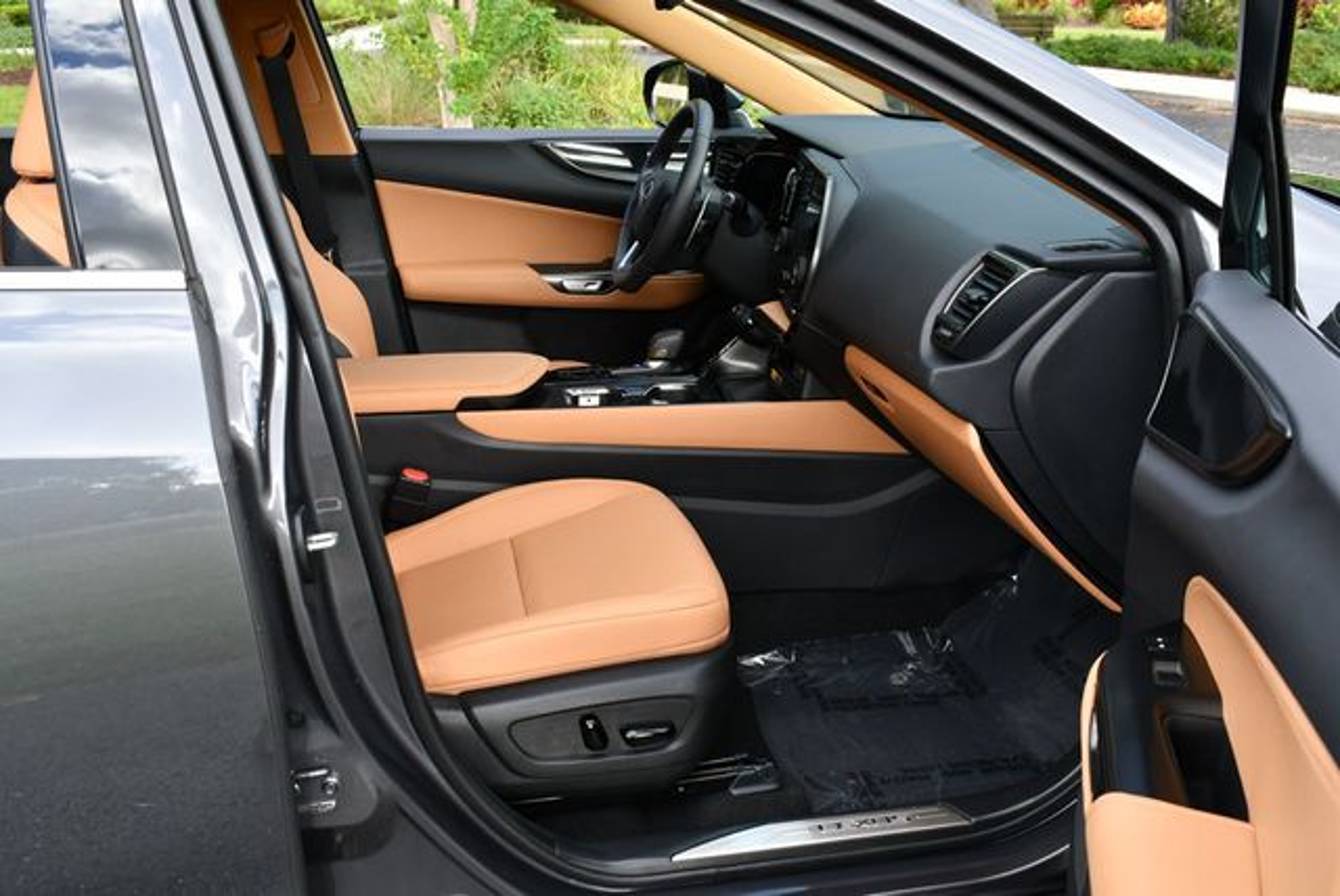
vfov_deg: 36.9
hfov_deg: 53.1
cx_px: 670
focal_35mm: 36
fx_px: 1341
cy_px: 448
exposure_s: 1/250
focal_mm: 18
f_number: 5.6
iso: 400
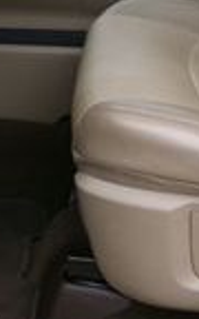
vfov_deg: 17.8
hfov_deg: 11.6
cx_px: 142
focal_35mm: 113
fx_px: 981
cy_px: -38
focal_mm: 4.3
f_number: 3.7
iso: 100
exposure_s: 1/75
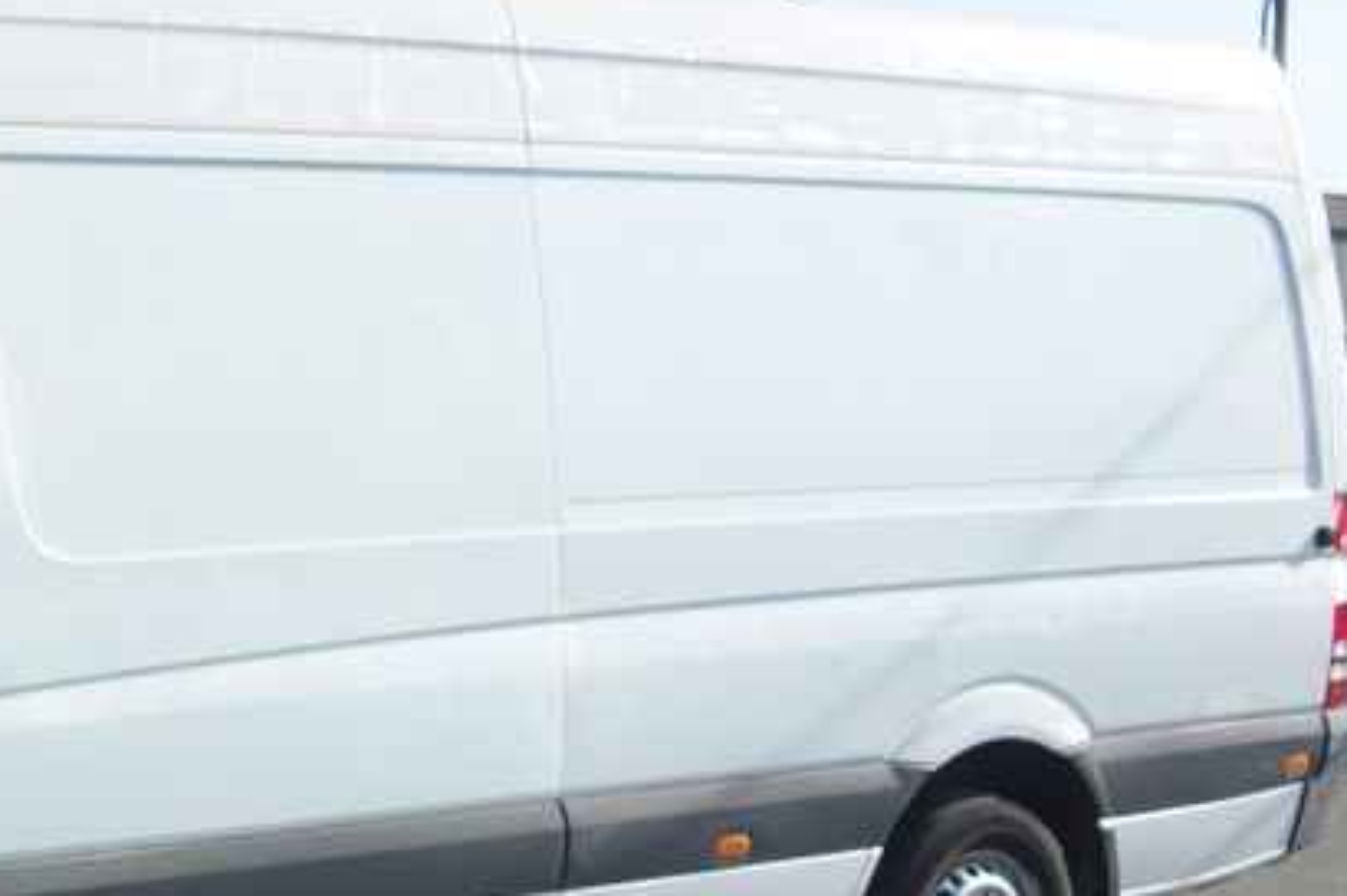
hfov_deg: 26.8
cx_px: -89
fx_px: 2618
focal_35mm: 70
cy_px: 658
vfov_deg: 19.3
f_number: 2.2
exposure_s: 1/2000
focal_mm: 10.4
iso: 125
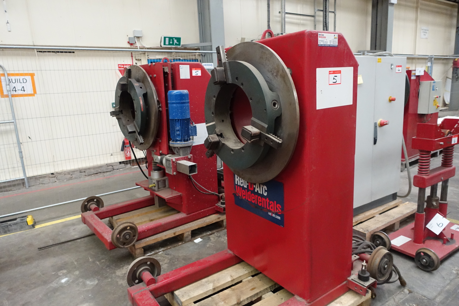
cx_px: 230
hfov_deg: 73.7
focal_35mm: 24
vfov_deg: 53.1
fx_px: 306
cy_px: 153
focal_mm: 8.8
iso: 2500
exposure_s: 1/125
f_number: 2.8
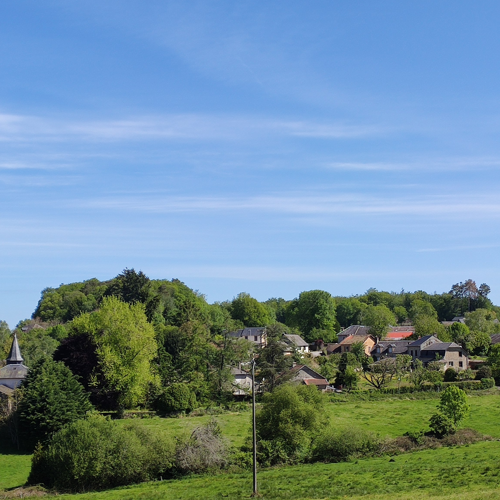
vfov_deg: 23.0
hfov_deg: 23.1
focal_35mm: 75
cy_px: 279
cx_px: 247
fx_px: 1226
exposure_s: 1/1458
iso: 112
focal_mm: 4.77
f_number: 1.75
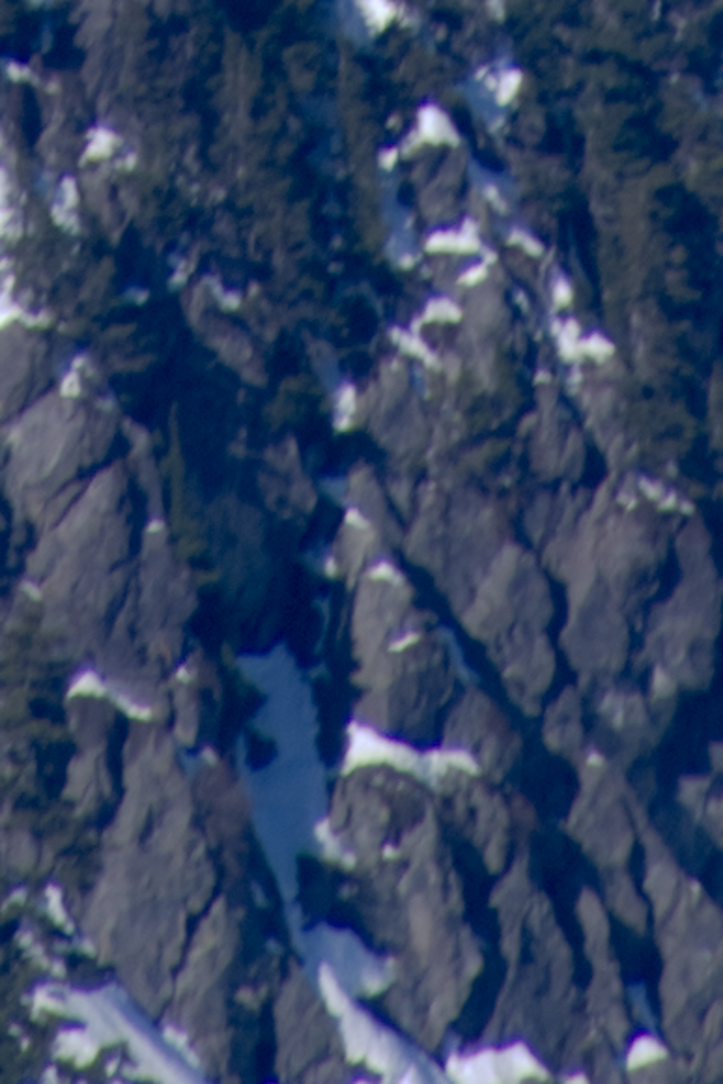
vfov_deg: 0.7
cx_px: 153
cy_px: -2450
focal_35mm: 3066
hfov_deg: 0.4
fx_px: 92301
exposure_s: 1/200
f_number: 13
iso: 100
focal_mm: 300
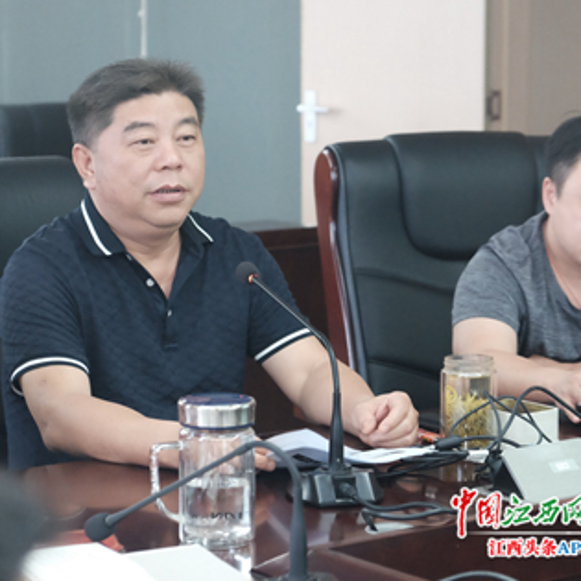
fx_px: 2127
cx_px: 262
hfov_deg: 15.6
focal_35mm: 112
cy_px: 289
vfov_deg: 15.6
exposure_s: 1/38
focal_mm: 55
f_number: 4
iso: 3200
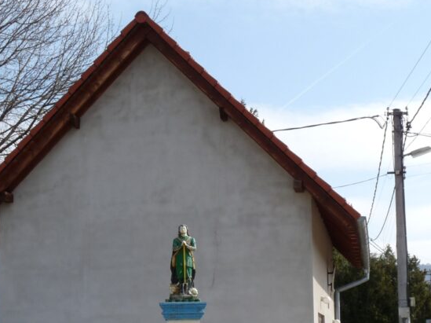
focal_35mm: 84
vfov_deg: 17.5
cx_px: 194
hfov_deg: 23.3
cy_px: 230
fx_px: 1045
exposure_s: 1/400
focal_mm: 8
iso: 100
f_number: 5.6
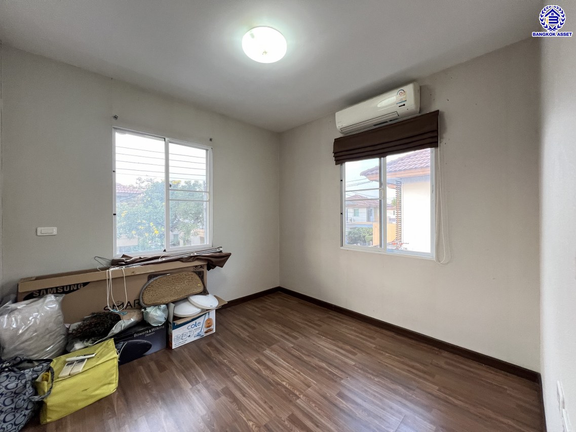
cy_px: 216
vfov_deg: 89.9
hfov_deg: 106.2
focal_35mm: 13
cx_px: 288
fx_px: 216
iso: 64
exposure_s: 1/99
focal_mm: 1.57
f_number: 1.8
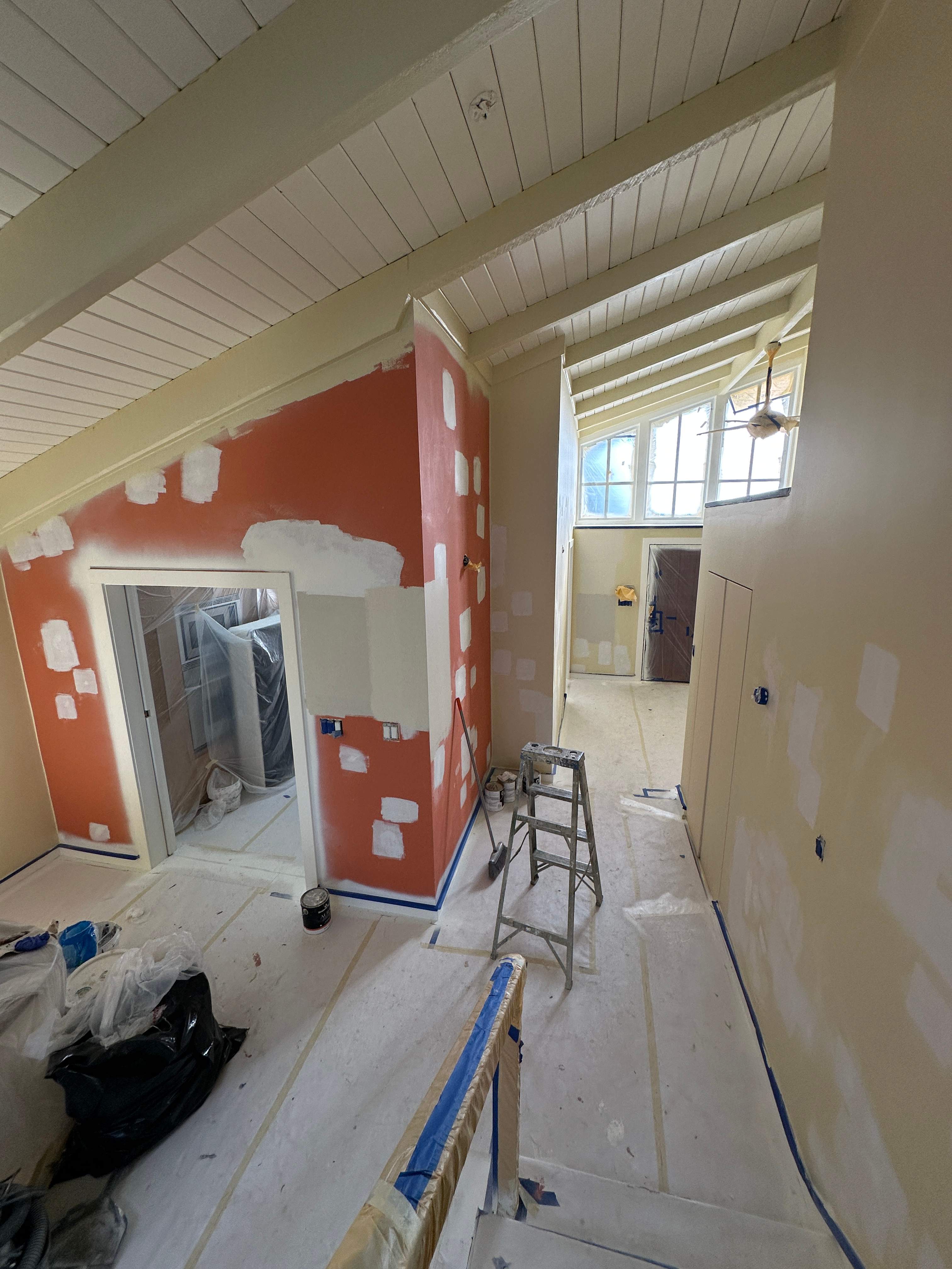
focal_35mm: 14
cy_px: 634
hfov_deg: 85.7
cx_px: 476
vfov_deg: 102.1
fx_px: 513
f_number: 2.2
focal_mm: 2.22
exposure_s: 1/120
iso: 64
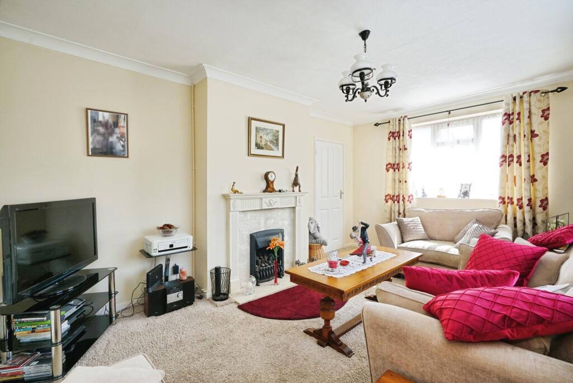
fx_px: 255
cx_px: 286
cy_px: 192
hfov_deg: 96.7
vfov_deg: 73.8
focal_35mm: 16
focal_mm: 16
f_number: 7.1
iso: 1250
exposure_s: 1/160
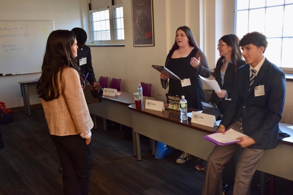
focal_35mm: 39
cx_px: 146
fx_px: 317
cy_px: 98
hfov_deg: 49.6
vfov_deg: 34.2
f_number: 4.5
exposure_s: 1/40
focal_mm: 26
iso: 400
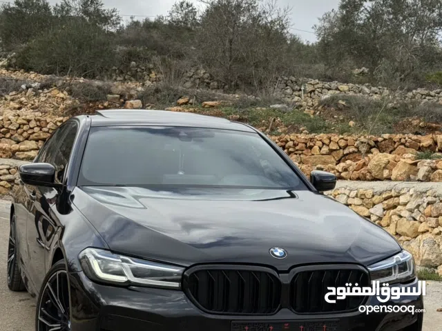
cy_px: 166
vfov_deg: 30.3
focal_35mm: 48
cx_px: 221
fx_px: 613
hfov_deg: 39.7
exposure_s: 1/3096
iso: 64
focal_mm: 6.76
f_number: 1.78
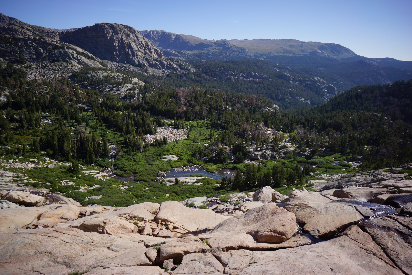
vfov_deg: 53.1
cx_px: 206
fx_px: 275
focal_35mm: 24
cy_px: 138
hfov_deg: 73.7
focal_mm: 16
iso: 100
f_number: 8
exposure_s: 1/80
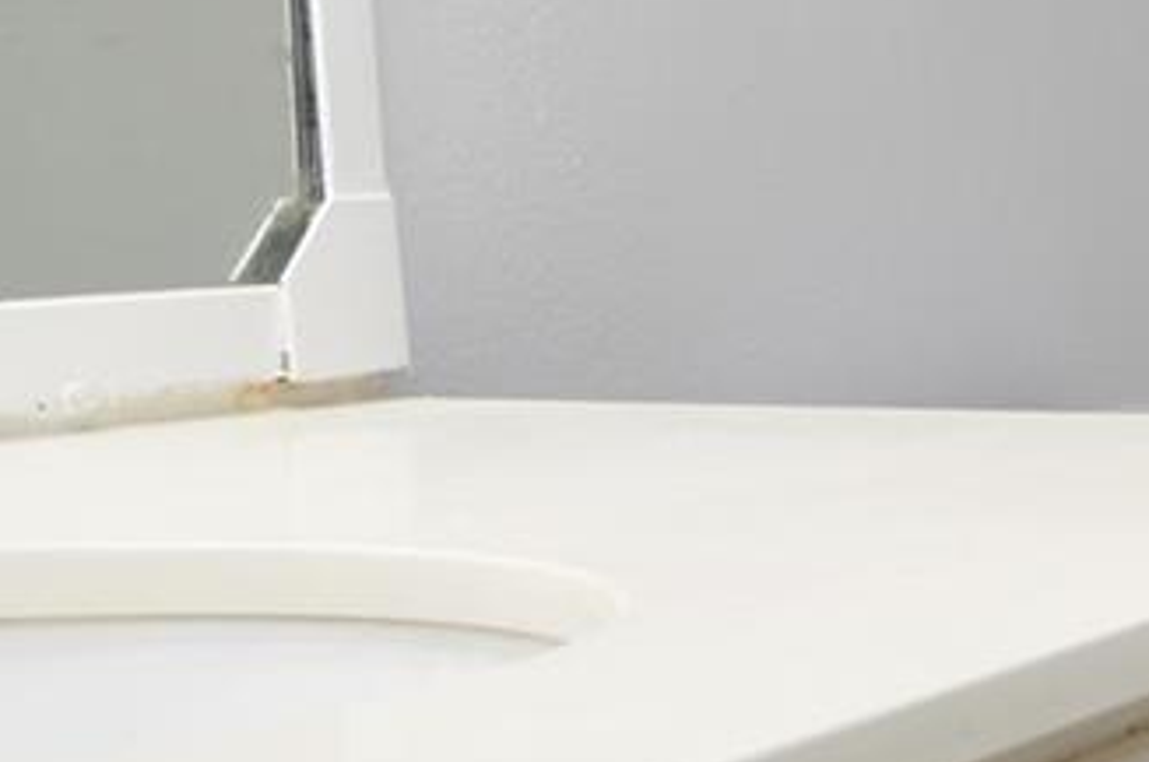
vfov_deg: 15.4
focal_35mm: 88
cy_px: 518
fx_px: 2804
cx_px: 2302
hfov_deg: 17.0
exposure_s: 1/80
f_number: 4.5
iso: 400
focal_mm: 12
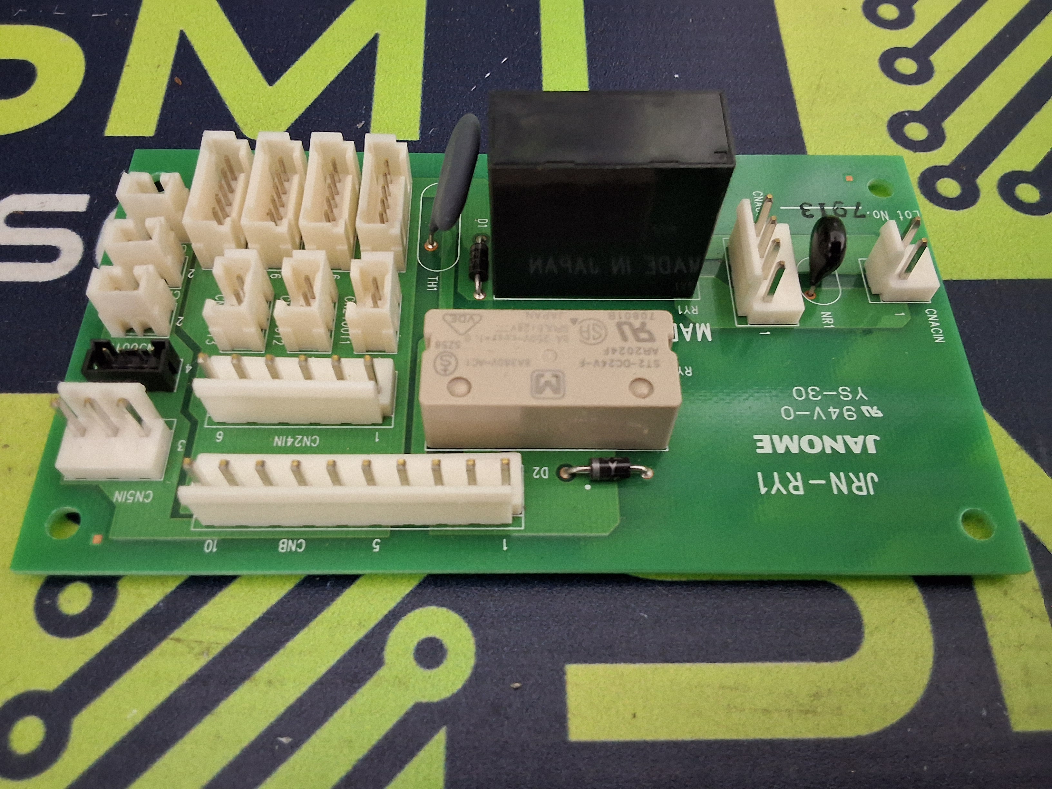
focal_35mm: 28
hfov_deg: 63.4
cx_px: 526
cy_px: 394
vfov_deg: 49.7
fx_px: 851
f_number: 1.9
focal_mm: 2.91
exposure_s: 1/20
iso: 320
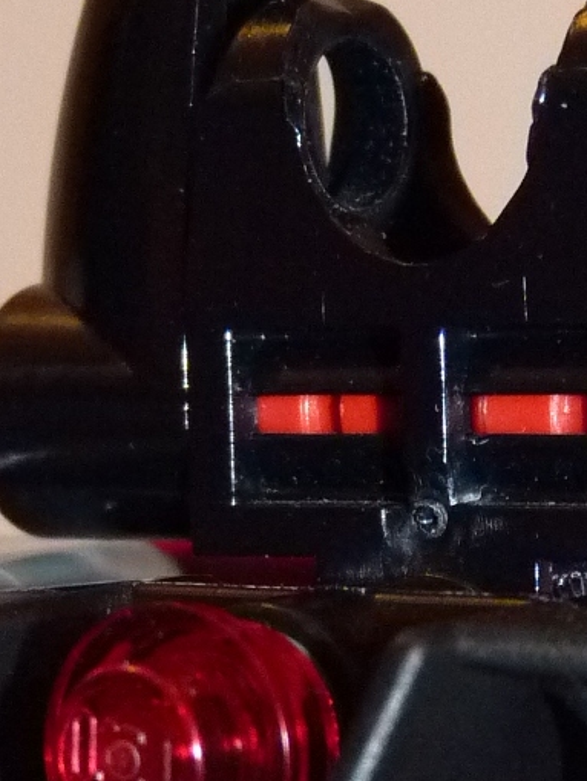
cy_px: 1106
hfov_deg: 4.7
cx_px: 582
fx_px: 7071
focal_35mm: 313
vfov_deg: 6.3
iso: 400
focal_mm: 13.8
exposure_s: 1/40
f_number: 3.4
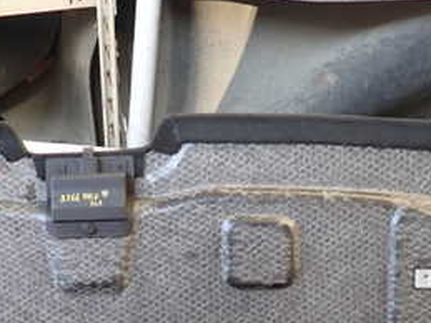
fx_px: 722
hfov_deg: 32.6
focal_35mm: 58
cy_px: 261
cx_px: 108
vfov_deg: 24.8
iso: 100
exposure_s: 1/80
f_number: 2
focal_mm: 4.5
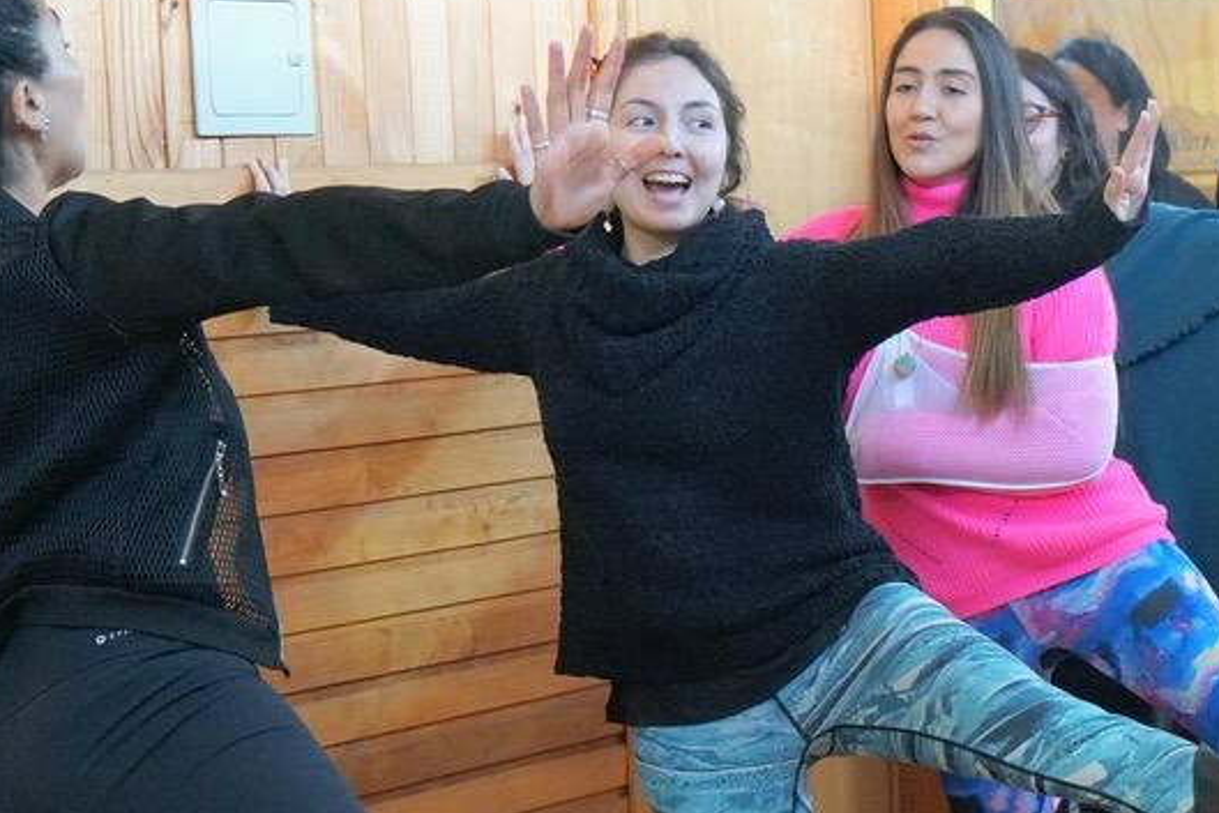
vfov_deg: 13.4
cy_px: 512
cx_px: 834
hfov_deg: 19.9
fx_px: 3455
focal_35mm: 102
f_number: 4
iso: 4000
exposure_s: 1/160
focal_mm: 36
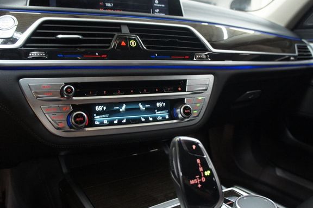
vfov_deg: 43.5
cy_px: 111
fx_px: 261
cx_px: 165
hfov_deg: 61.9
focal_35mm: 30
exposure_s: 1/30
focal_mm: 18
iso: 1600
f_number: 3.5
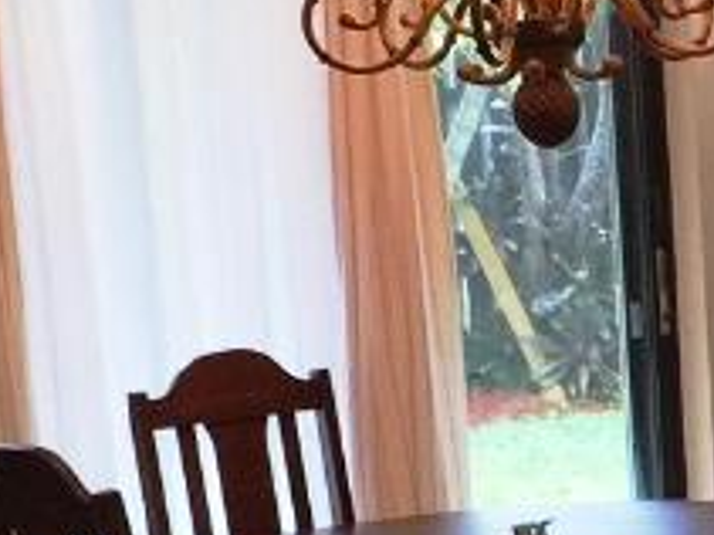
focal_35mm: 141
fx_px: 2907
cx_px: 1222
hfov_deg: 12.9
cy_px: 471
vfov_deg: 10.5
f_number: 2.2
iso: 32
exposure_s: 1/30
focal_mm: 4.15
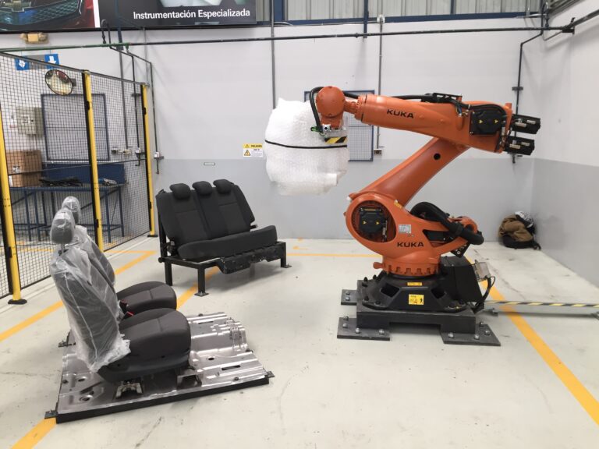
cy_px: 224
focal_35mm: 29
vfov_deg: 48.2
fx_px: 502
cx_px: 300
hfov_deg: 61.7
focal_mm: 4.15
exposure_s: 1/40
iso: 32
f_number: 2.2
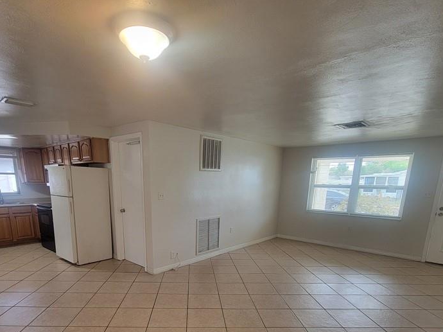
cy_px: 239
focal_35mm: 19
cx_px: 199
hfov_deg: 84.4
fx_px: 243
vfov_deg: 65.5
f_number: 2.2
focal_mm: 2.2
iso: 100
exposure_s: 1/60
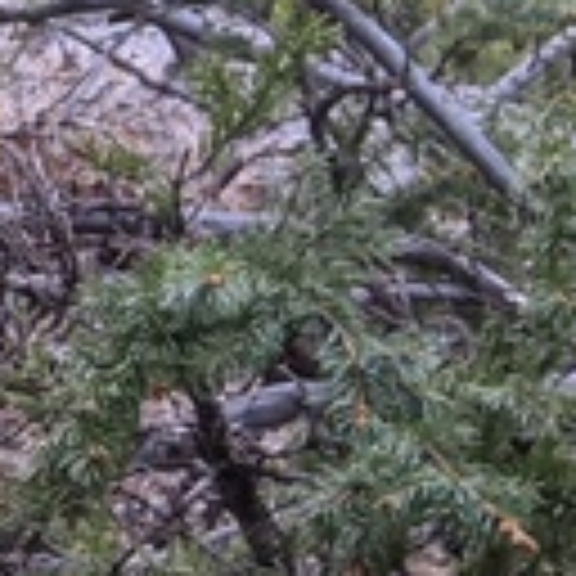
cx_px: -1336
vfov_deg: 9.2
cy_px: 382
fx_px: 3596
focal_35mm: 191
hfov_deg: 7.6
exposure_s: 1/35.2
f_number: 1.8
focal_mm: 4.44
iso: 74
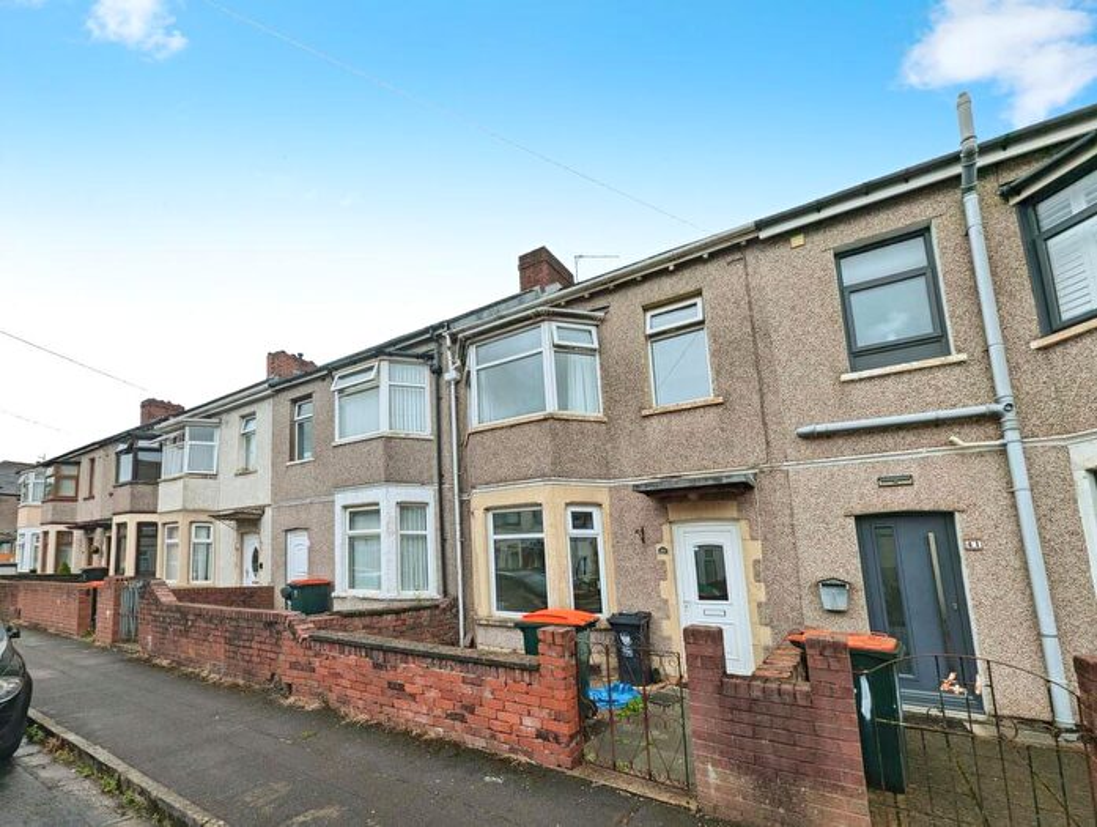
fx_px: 413
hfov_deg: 106.1
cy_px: 414
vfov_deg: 90.1
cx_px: 548
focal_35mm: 13
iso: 47
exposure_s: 1/1381
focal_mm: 1.95
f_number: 2.2
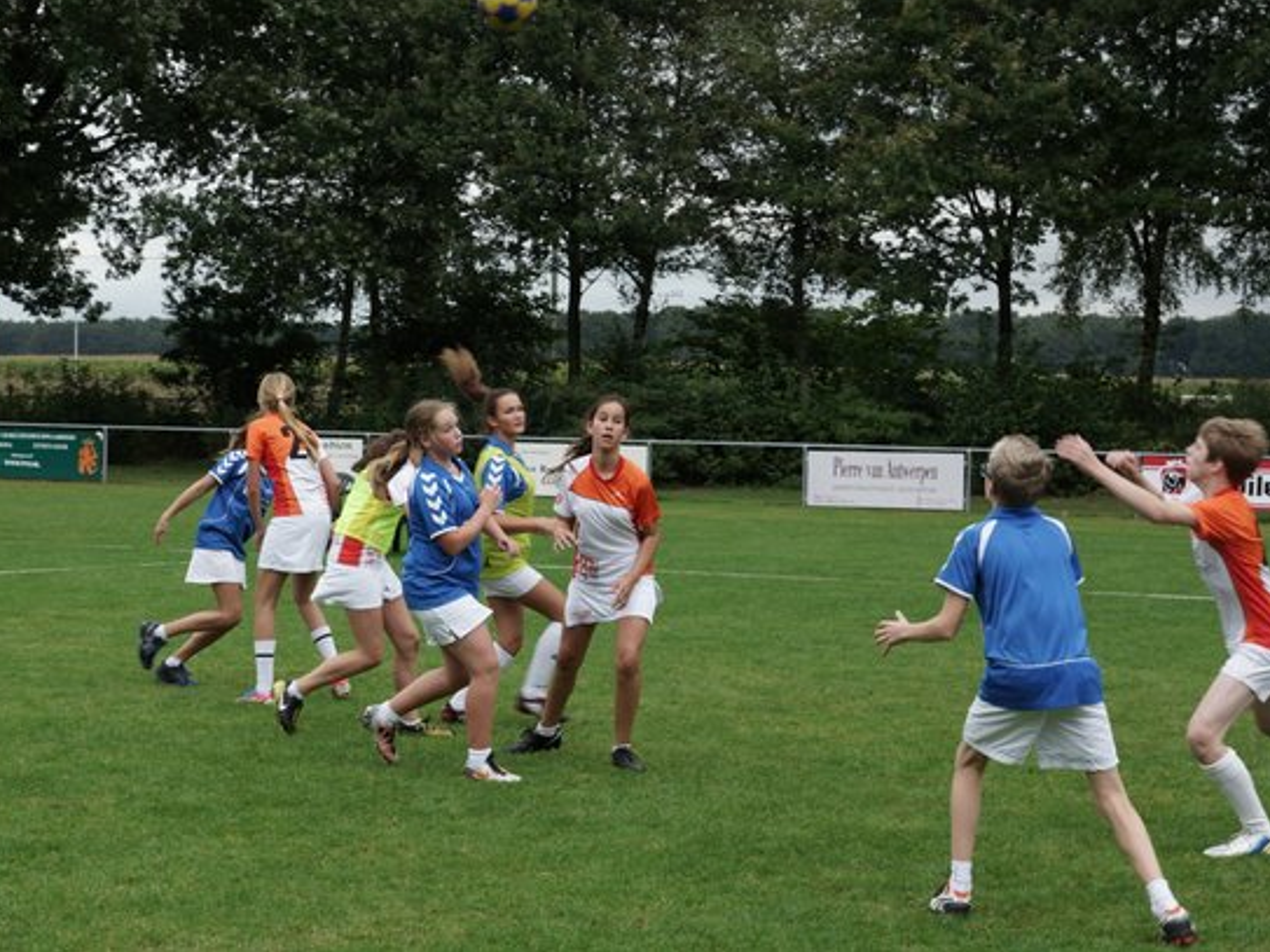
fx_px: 2494
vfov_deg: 21.6
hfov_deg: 28.6
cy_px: 455
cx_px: 648
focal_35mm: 68
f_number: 5
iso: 100
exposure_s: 1/160
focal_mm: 40
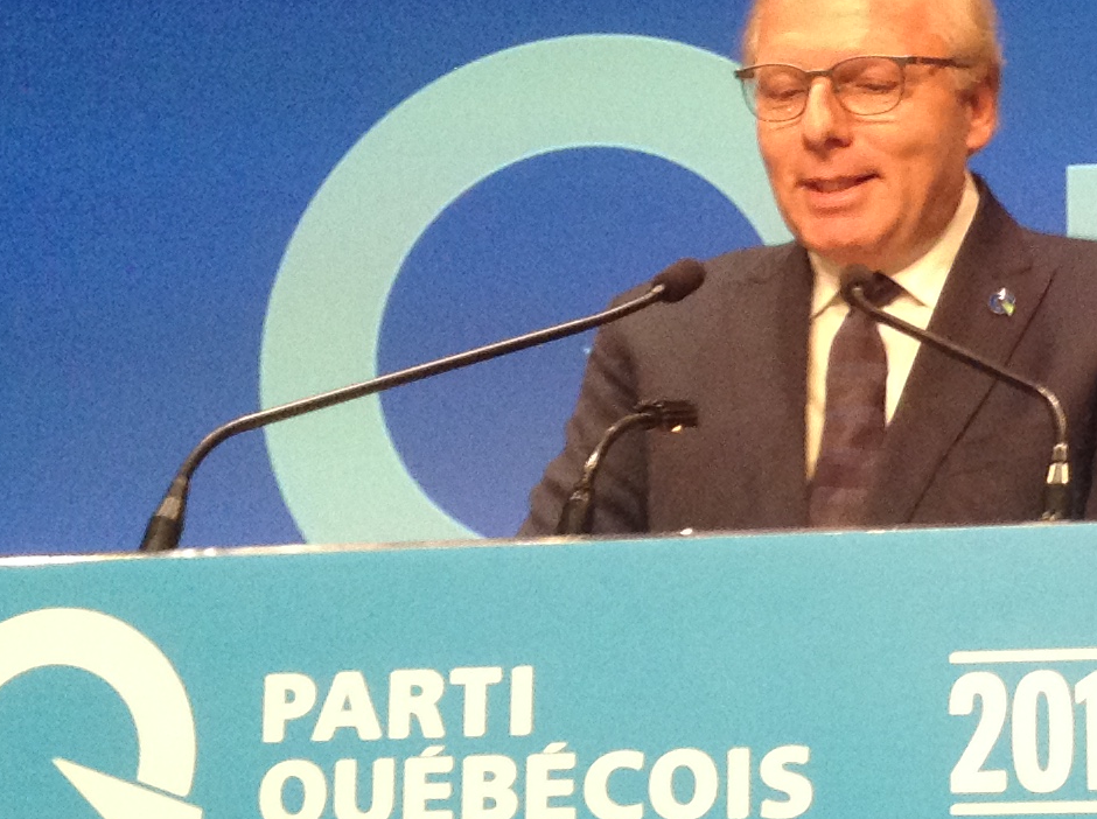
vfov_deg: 16.2
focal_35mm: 91
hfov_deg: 20.8
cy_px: 341
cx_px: 1110
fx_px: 2879
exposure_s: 1/24
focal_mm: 3.3
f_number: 2.4
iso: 125
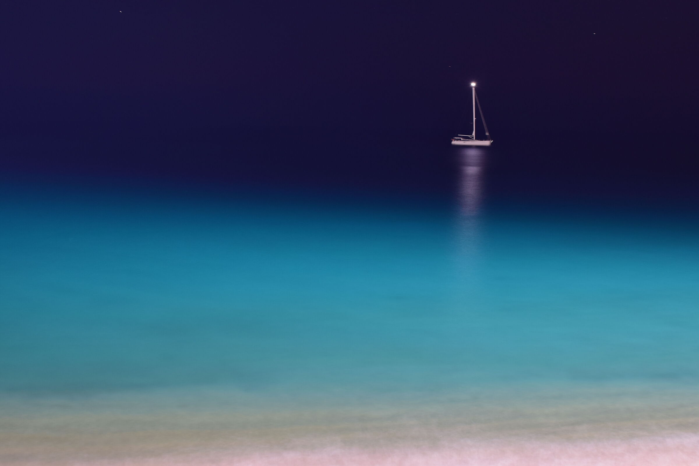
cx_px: 350
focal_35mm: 52
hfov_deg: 37.9
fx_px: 1019
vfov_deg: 25.8
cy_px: 233
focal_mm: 35
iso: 200
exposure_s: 30
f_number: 5
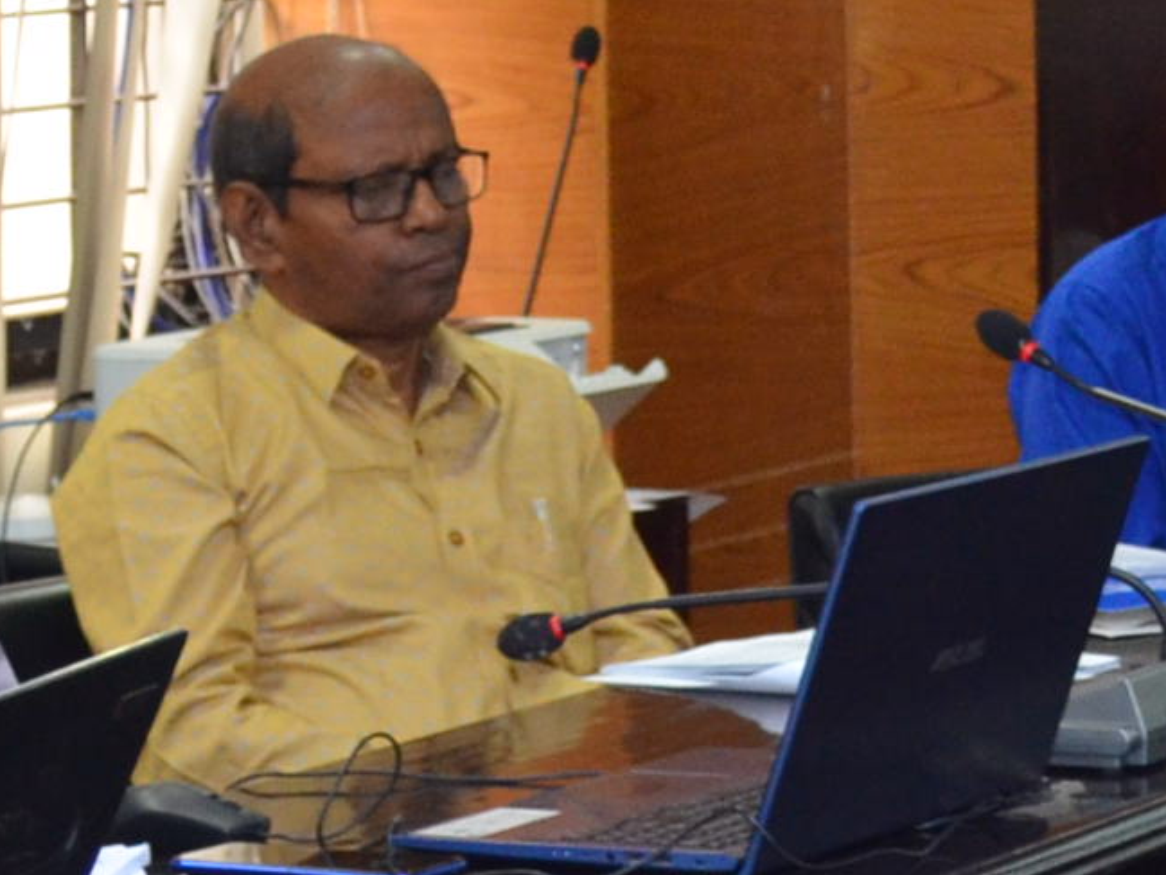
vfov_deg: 7.0
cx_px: 1529
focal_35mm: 213
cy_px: 243
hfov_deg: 9.1
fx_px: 7176
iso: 800
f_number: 4.2
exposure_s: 1/60
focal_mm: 26
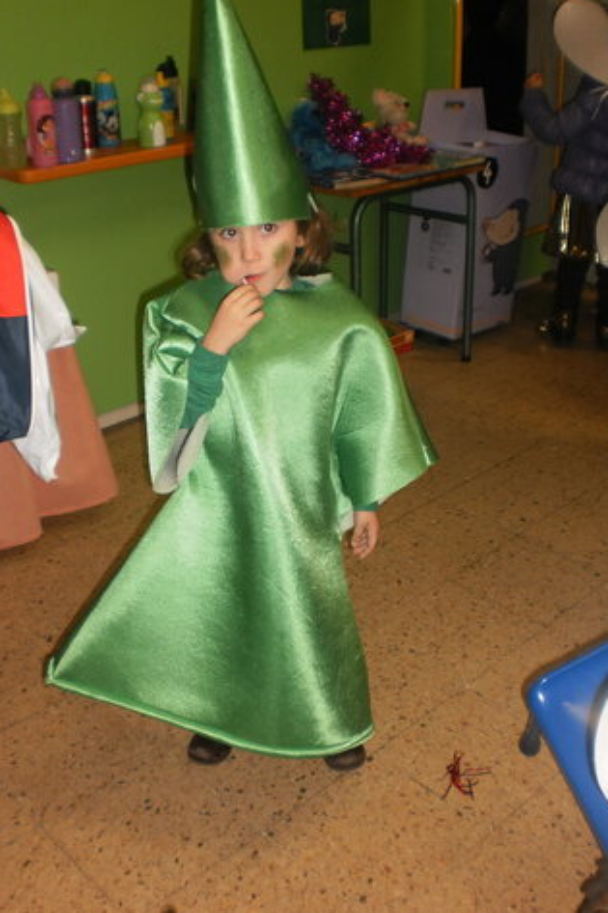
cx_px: 299
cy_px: 459
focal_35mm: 38
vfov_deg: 50.7
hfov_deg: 35.0
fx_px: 963
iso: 125
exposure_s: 1/30
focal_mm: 6.3
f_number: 3.1
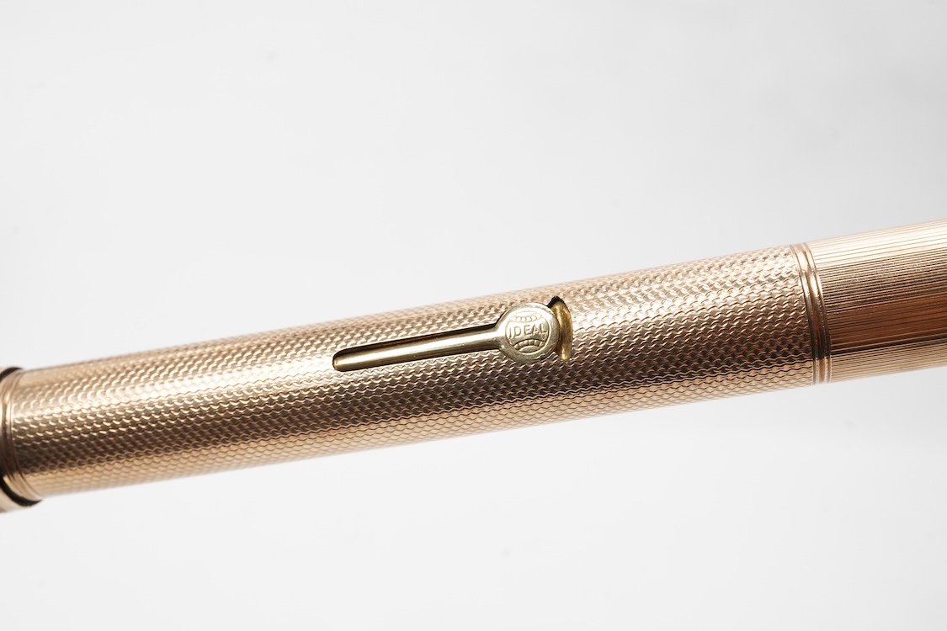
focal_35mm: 45
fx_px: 1184
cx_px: 474
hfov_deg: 43.6
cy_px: 316
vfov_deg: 29.9
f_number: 22
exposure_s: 1/100
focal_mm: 30
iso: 640
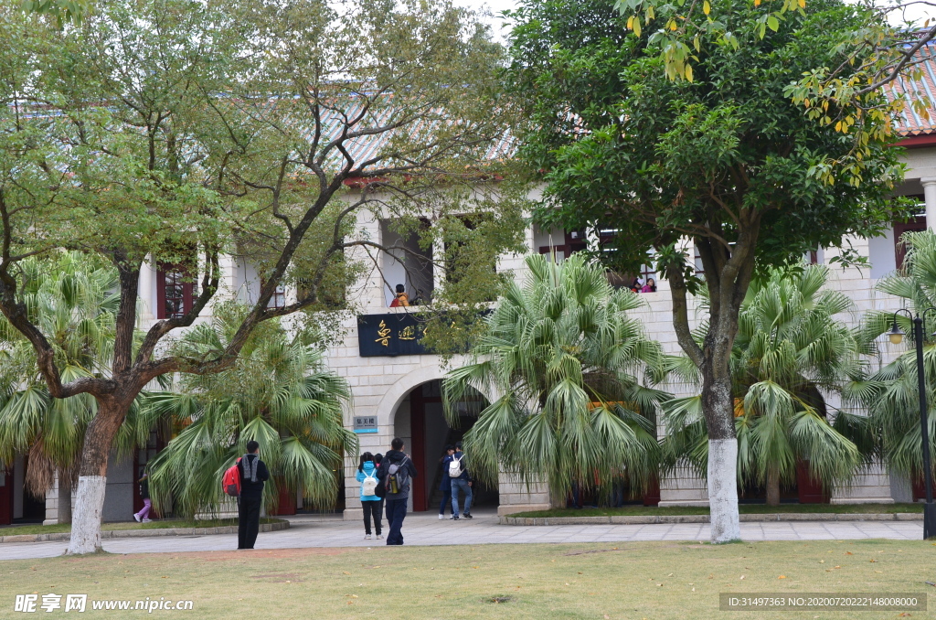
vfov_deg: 25.6
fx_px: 1362
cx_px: 468
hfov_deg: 37.9
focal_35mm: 52
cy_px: 310
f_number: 9
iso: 320
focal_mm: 35
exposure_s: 1/125
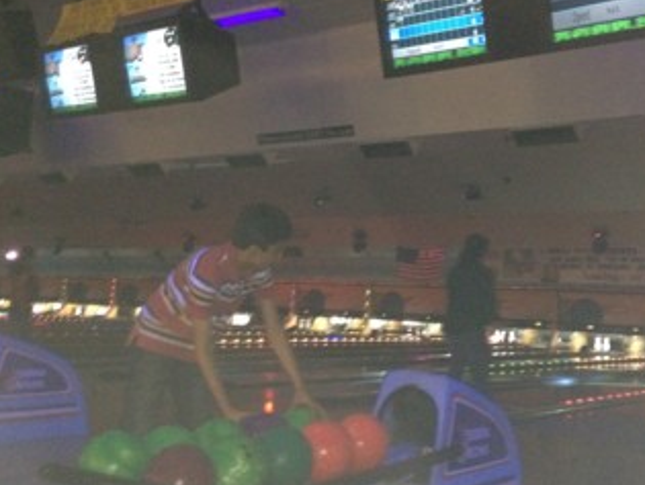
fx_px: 933
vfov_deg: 29.1
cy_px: 215
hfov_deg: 38.0
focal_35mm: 50
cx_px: 379
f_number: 2.4
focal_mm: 4.28
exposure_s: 1/16
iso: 640
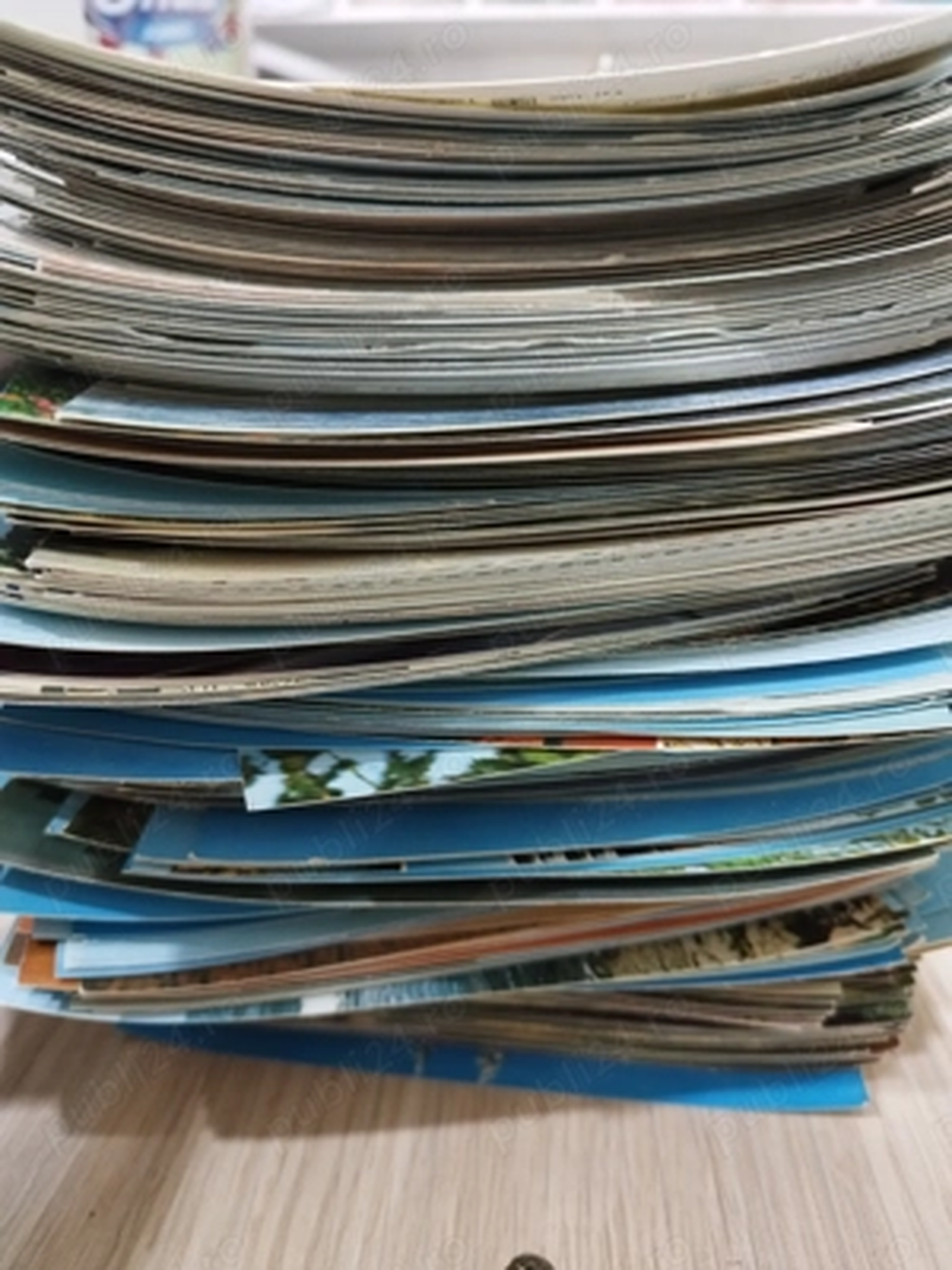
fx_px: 917
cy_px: 635
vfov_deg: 69.4
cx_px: 476
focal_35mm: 25
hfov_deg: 54.9
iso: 670
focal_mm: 5.95
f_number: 1.89
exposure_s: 1/30
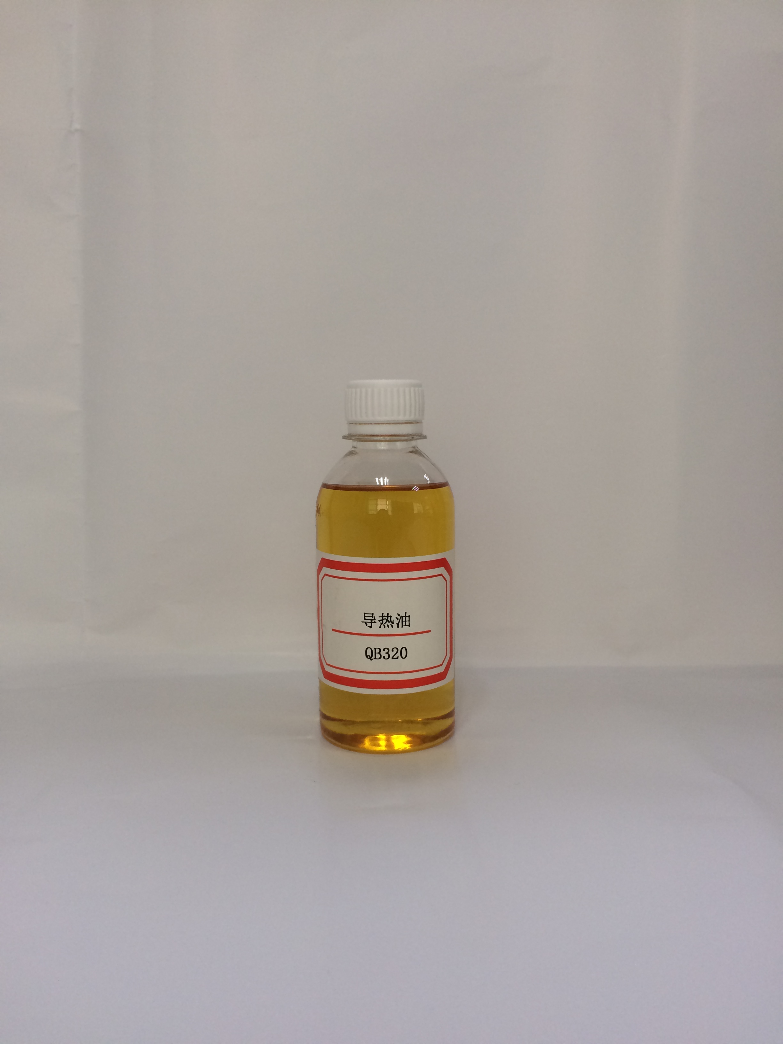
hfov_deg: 48.2
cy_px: 522
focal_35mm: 29
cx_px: 392
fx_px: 875
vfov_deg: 61.7
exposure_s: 1/33
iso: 40
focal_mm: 4.15
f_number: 2.2
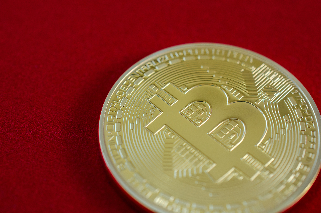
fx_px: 534
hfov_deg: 33.5
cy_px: 106
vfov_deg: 22.5
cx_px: 160
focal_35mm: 60
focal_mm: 40
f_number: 8
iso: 100
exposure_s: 1/15
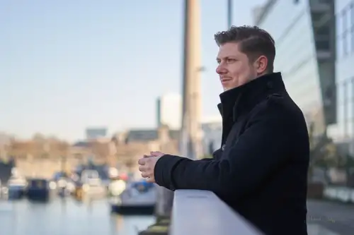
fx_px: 737
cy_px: 118
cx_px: 177
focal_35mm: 75
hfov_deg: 27.0
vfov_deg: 18.2
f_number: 1.8
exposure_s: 1/1000
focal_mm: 50
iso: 100
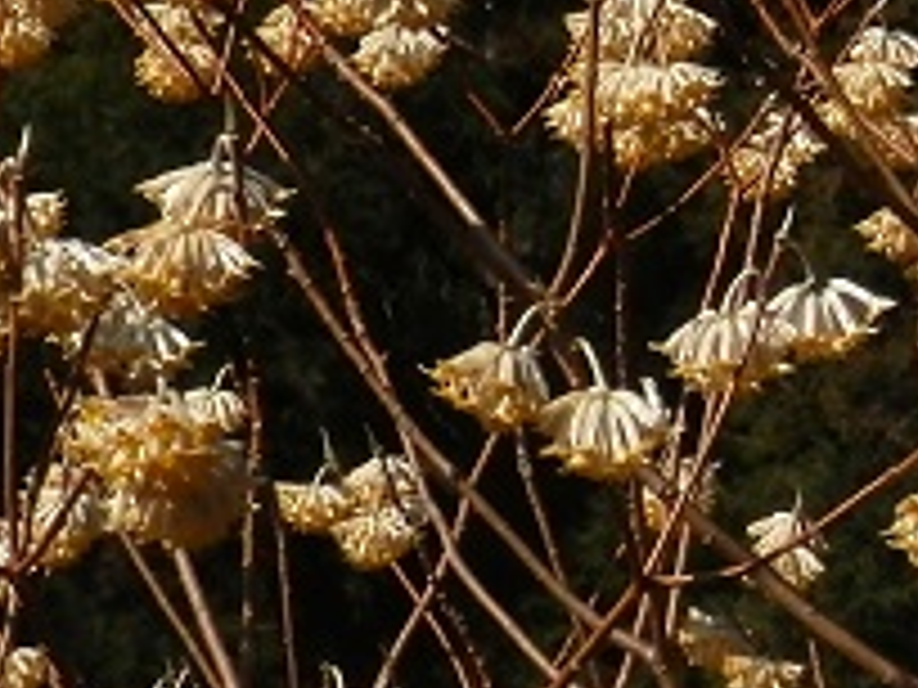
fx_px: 6524
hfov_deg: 8.0
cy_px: -162
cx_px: 1170
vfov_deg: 6.0
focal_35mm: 246
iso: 80
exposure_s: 1/250
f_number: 11.2
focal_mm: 8.9
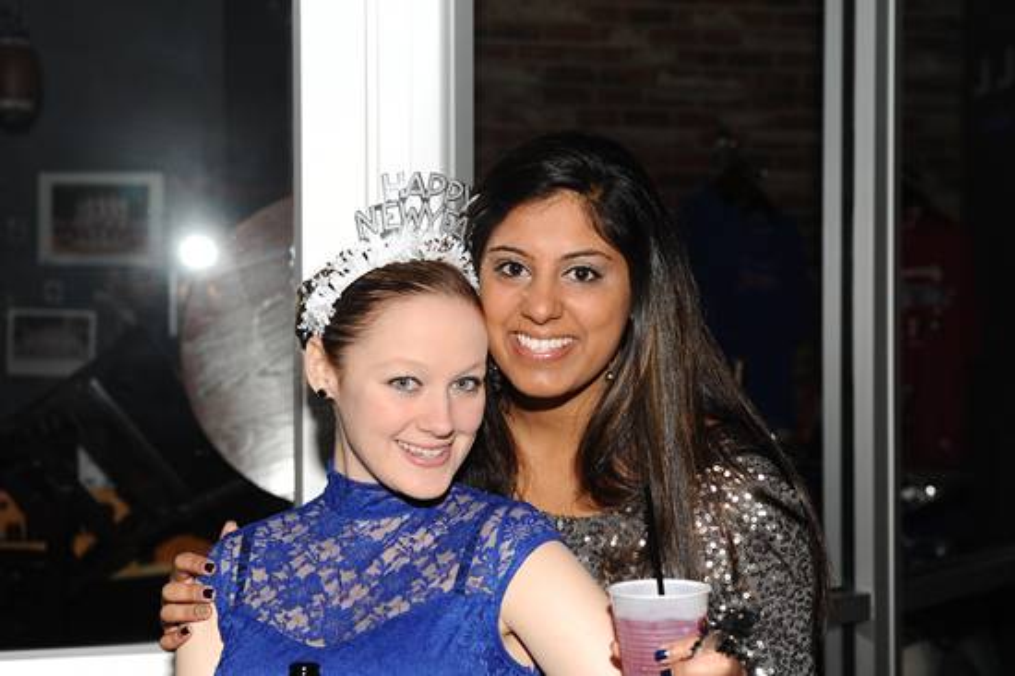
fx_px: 1634
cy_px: 338
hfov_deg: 34.5
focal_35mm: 58
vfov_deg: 23.4
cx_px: 508
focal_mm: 58
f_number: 4.8
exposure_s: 1/250
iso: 800
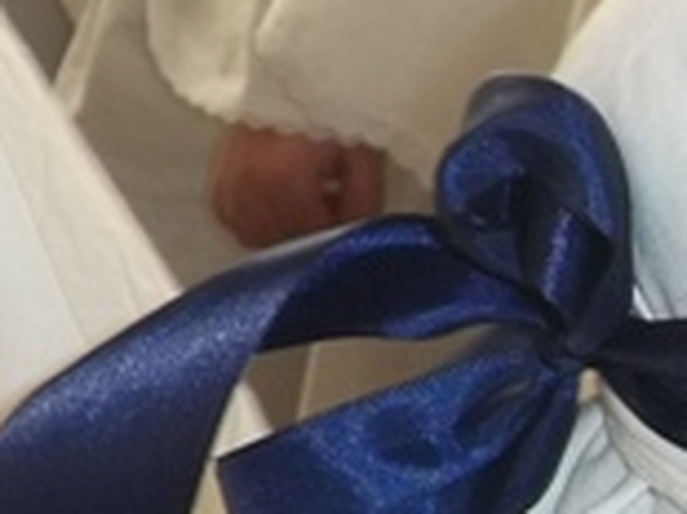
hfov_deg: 9.7
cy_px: 44
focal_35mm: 186
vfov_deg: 7.9
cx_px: -842
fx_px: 3689
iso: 64
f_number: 3.1
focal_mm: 6.5
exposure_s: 1/30
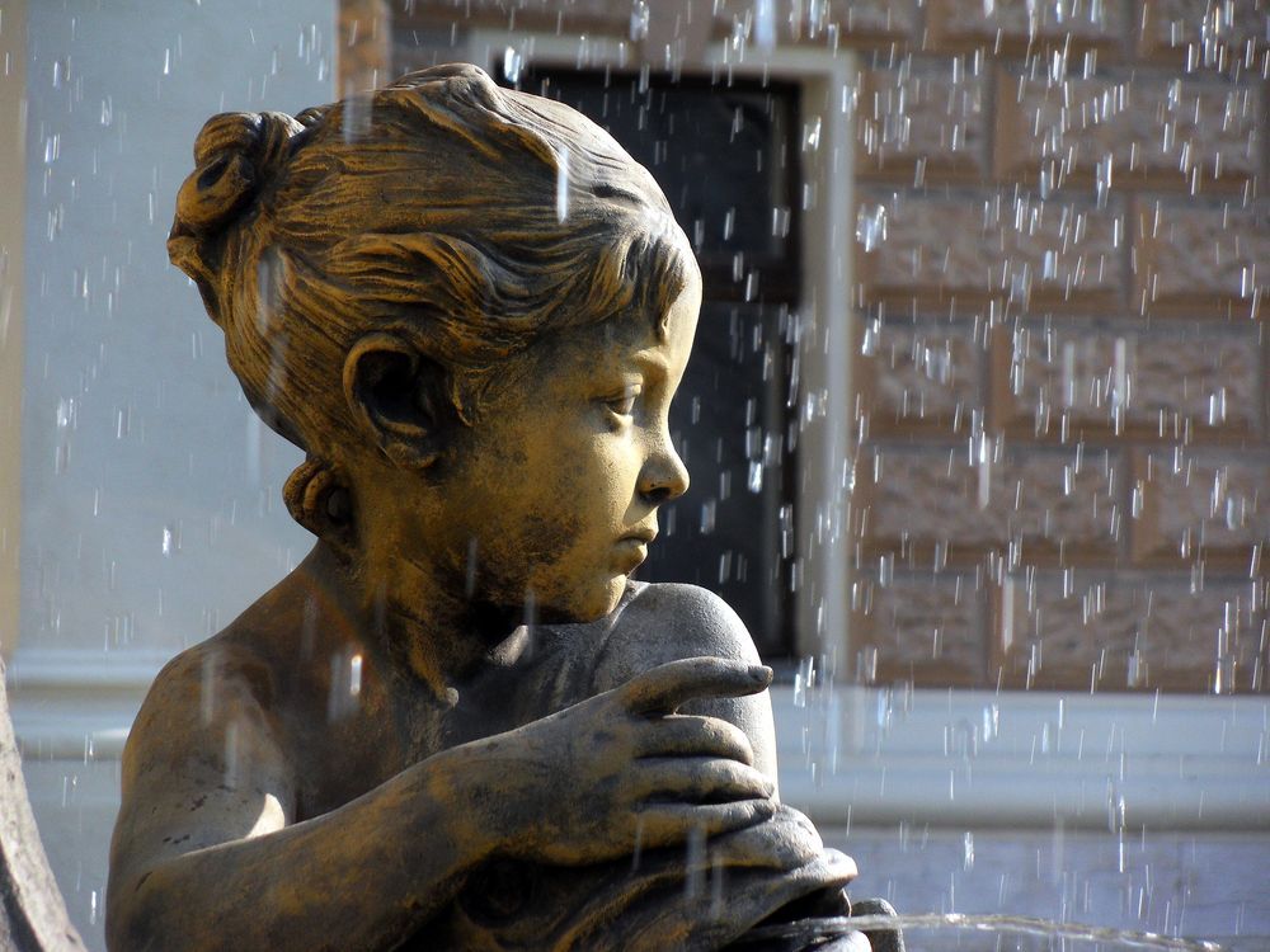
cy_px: 476
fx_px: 8805
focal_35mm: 240
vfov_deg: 6.2
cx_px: 635
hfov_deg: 8.2
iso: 80
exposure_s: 1/350
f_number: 5.8
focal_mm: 42
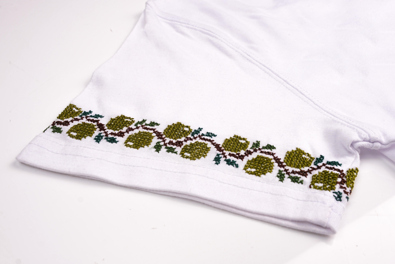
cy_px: 132
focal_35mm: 36
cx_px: 198
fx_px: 395
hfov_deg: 53.1
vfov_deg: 36.9
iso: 100
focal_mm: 24
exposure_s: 1/125
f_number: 10
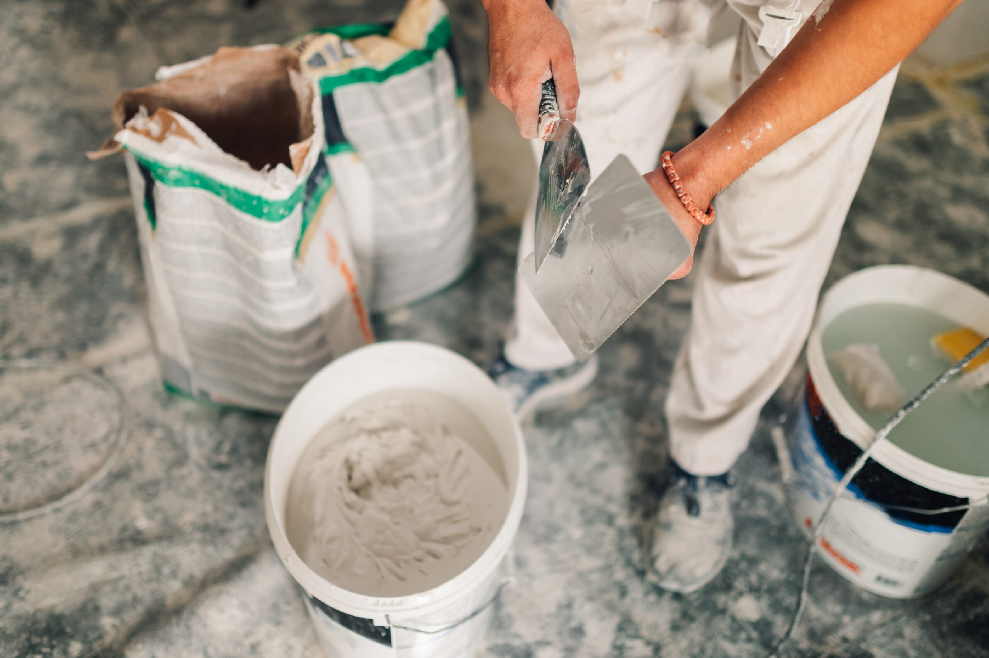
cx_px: 494
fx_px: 961
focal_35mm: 35
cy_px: 329
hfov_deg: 54.5
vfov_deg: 37.8
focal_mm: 35
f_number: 1.4
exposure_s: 1/1000
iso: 160
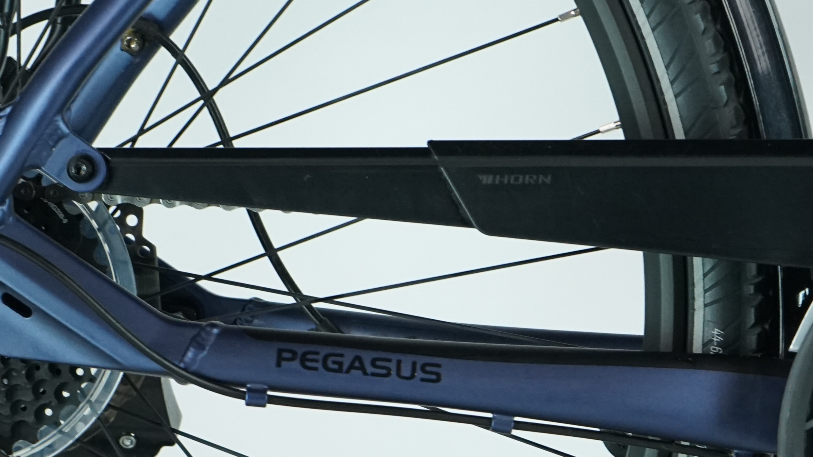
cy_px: 357
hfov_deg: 12.1
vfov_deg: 6.8
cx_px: 636
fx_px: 3815
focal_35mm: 177
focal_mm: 70
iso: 2000
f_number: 5.6
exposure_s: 1/200
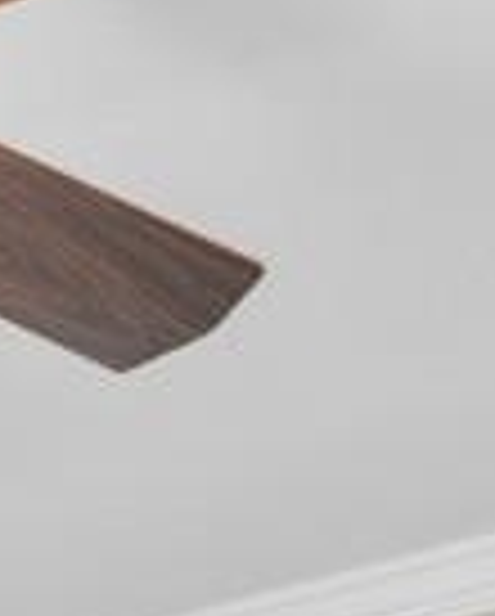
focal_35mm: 166
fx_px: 3033
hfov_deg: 8.2
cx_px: -864
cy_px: 1848
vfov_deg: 9.3
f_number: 4.5
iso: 100
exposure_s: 1.3
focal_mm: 10
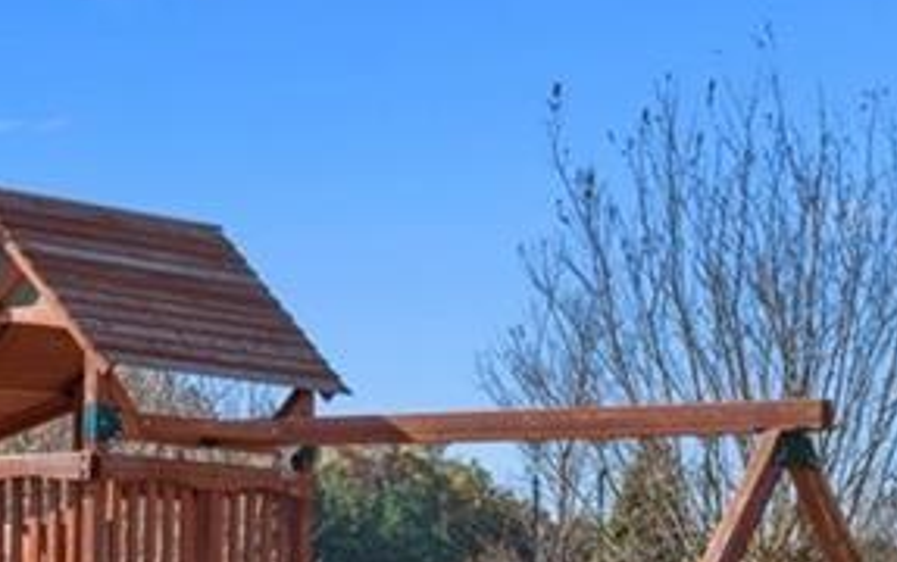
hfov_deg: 16.1
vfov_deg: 10.2
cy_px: 663
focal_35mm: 127
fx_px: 3108
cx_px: -3
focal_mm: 35
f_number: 11
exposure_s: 1/90
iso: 100
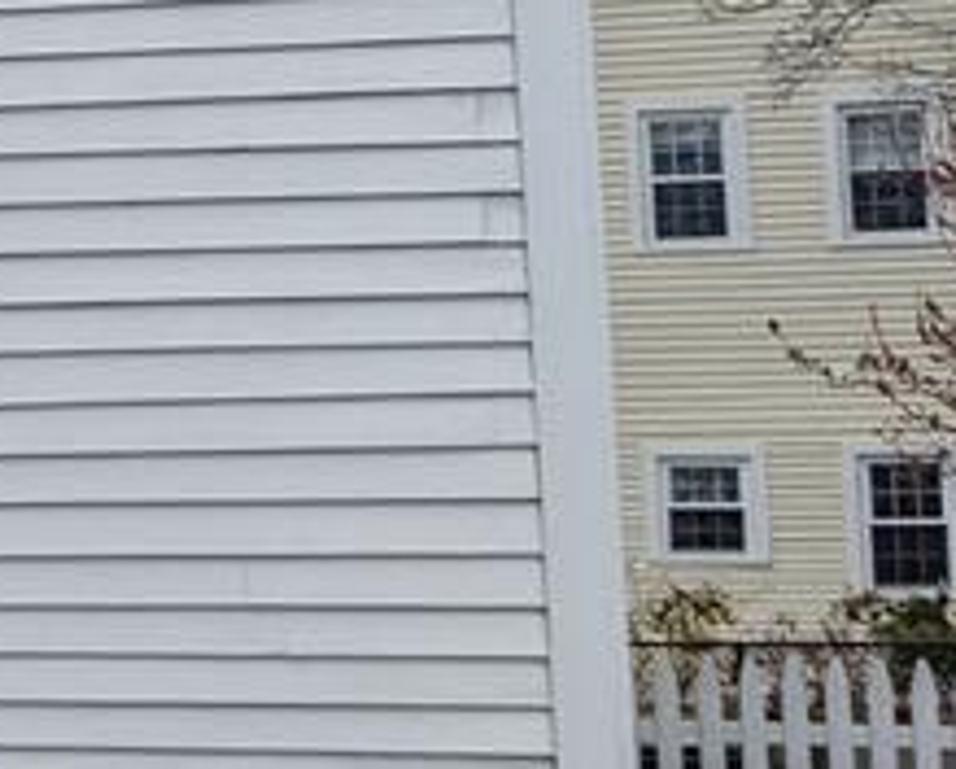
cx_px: -1183
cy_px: 166
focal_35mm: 123
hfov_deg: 12.8
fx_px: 3486
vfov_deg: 12.5
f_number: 1.73
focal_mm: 4.38
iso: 69
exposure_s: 1/4673
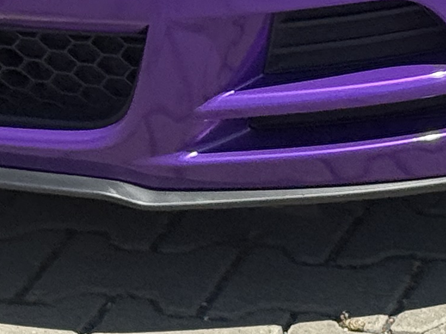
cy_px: -507
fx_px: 3336
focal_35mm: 259
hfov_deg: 7.6
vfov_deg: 5.5
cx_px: 528
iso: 100
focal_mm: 6.76
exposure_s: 1/3704
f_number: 1.78
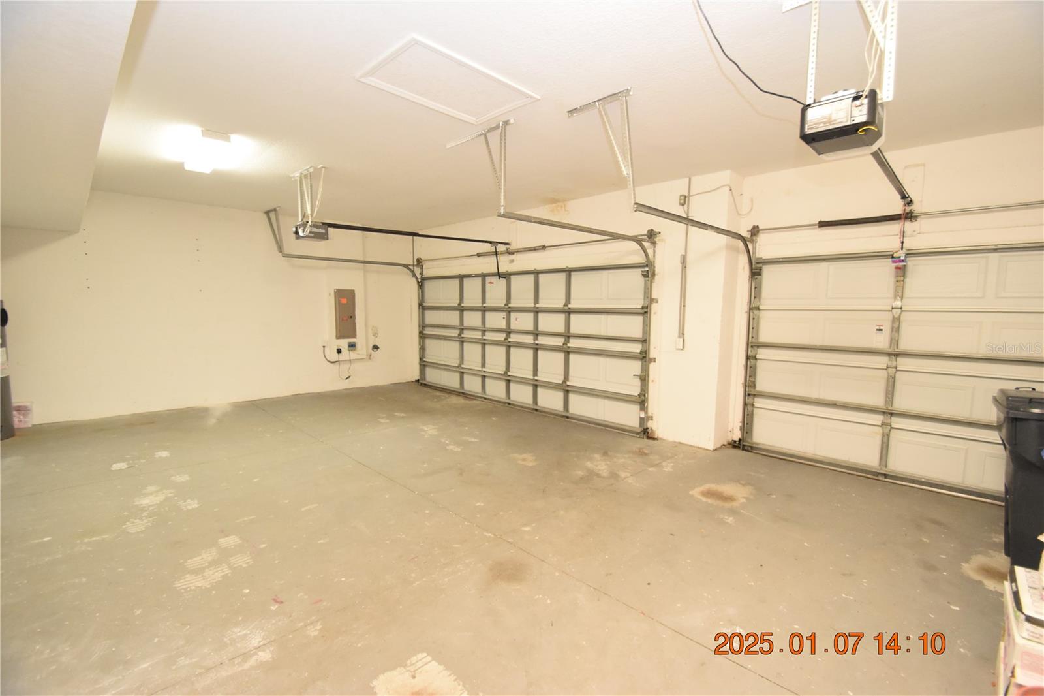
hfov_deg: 100.4
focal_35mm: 15
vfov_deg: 77.3
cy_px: 348
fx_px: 435
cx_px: 522
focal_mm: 10
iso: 2500
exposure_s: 1/60
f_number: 3.5
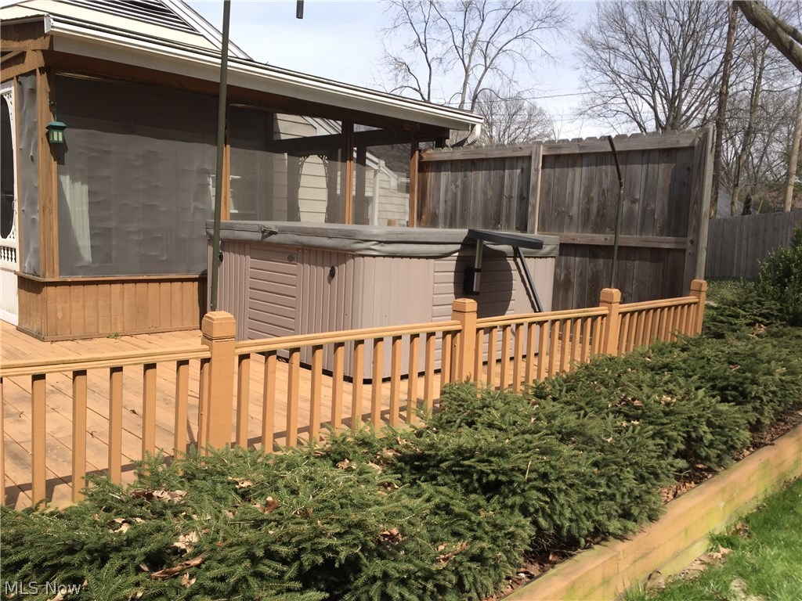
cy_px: 300
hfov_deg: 61.7
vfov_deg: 48.2
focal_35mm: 29
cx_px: 401
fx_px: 672
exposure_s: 1/1582
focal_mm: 4.15
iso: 40
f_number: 2.2
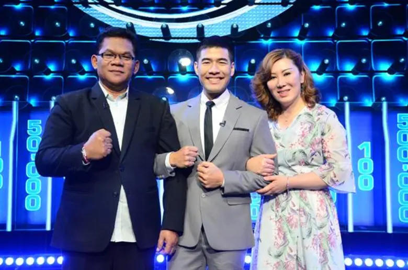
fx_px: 577
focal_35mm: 51
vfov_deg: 26.3
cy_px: 135
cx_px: 204
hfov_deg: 39.0
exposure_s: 1/320
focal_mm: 34
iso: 3200
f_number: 4.2
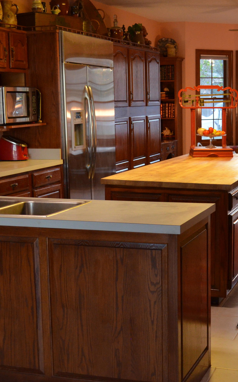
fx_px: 675
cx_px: 181
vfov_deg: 31.5
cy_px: 190
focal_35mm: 65
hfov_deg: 19.8
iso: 1600
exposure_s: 1/50
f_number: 4.5
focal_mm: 28
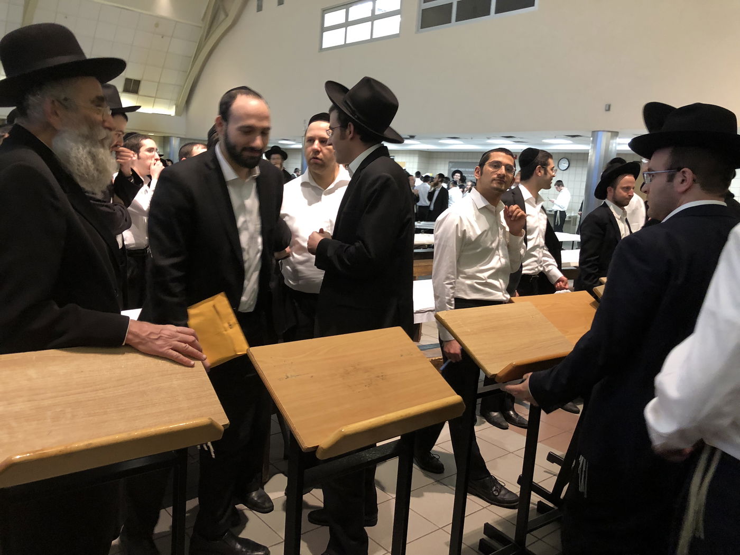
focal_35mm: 28
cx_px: 370
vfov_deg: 49.7
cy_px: 278
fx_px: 599
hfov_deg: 63.4
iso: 320
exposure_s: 1/60
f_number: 1.8
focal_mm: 3.99
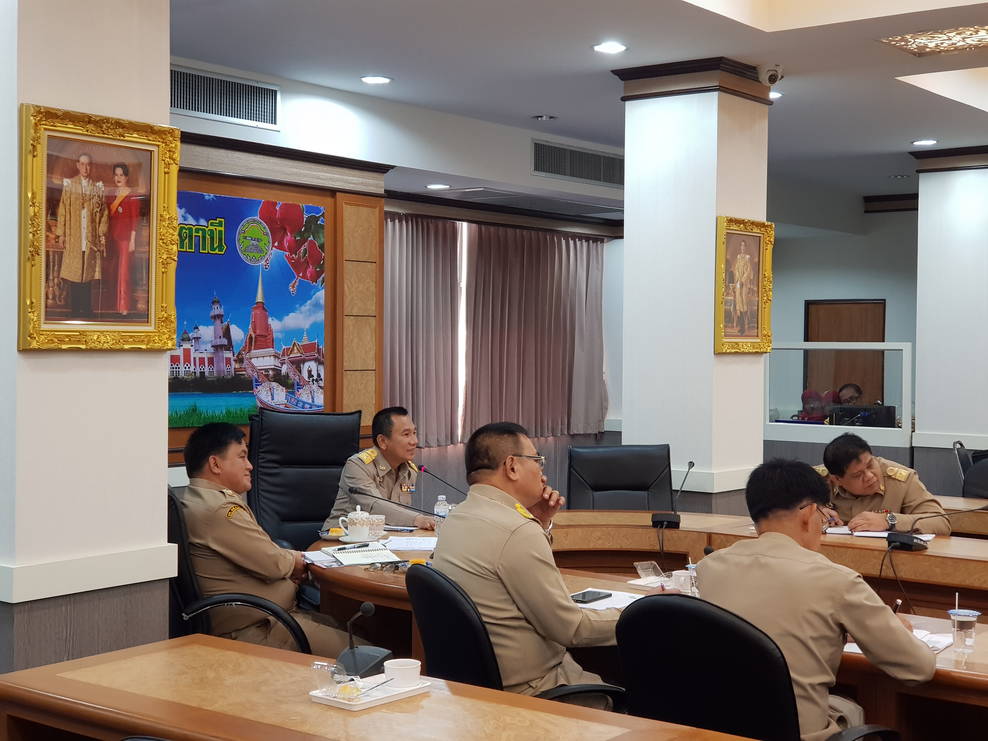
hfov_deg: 36.8
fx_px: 1484
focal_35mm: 52
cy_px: 370
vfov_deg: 28.0
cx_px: 494
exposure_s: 1/33
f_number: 2.4
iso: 160
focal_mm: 6
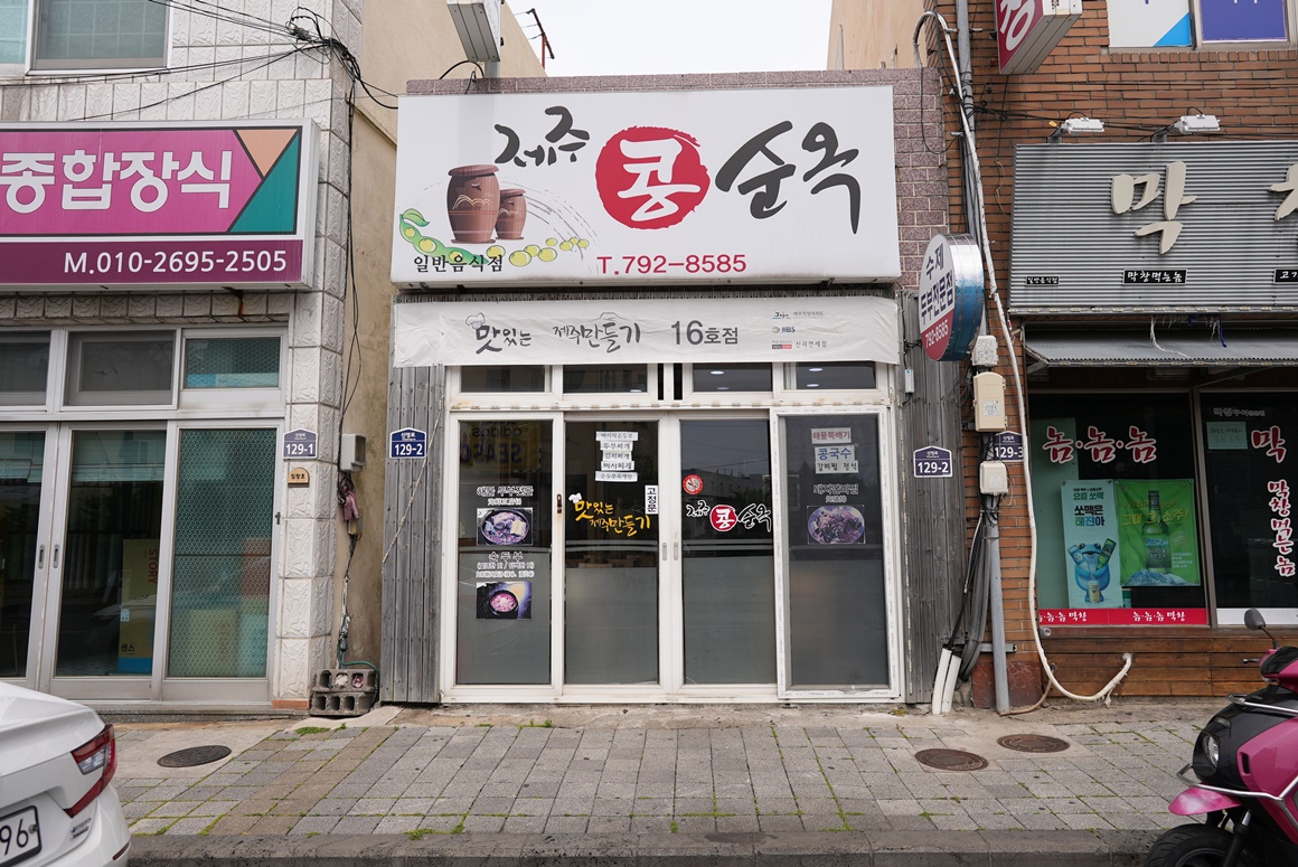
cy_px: 434
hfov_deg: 73.7
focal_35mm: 24
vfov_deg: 53.2
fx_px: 866
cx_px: 649
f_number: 2.8
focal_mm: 24
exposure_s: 1/1250
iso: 100
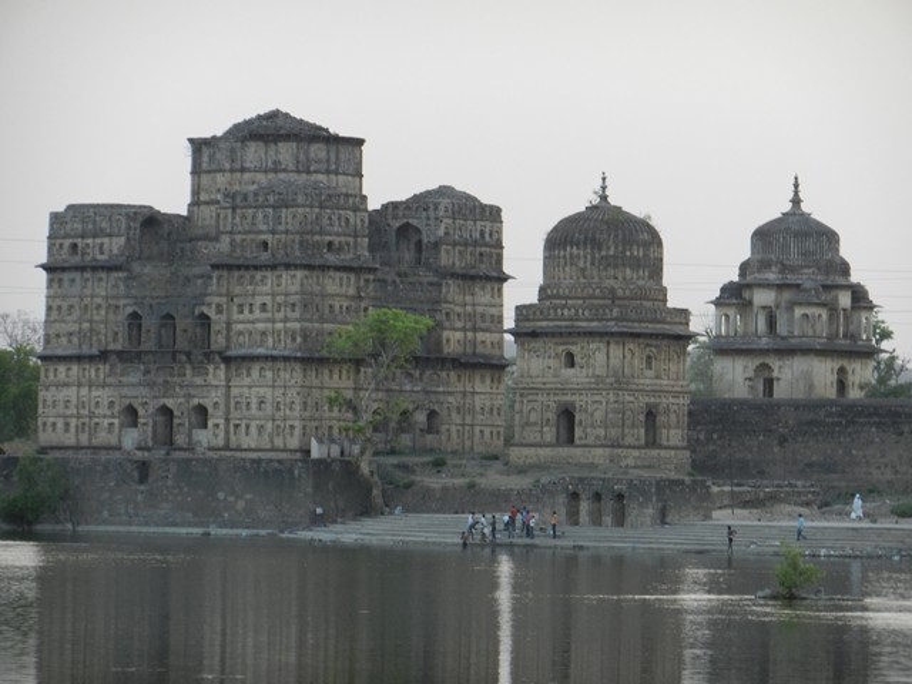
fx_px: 5717
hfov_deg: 9.1
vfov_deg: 6.8
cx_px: 456
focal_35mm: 217
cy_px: 342
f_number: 5.3
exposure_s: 1/40
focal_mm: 39.1
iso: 200
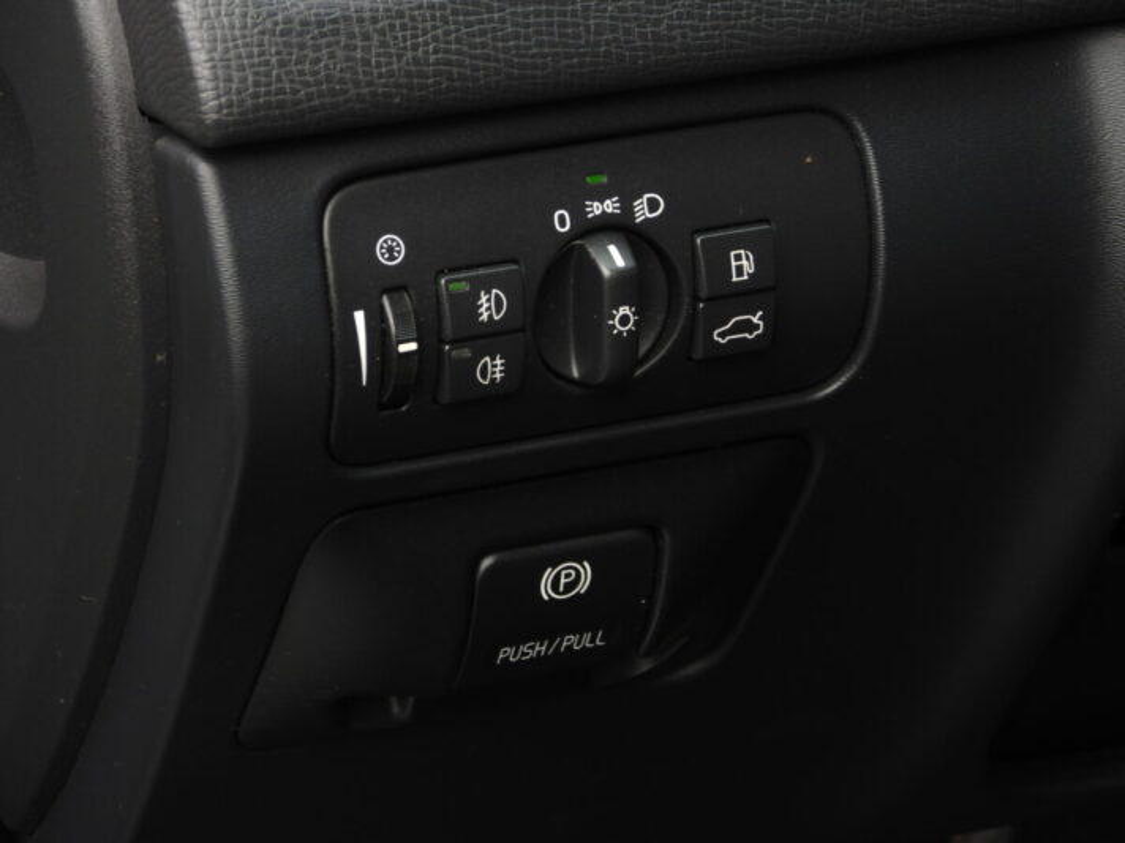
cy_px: 422
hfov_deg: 10.7
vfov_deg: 8.0
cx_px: 562
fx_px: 6012
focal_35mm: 185
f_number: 4.5
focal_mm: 33.2
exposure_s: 1/60
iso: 140
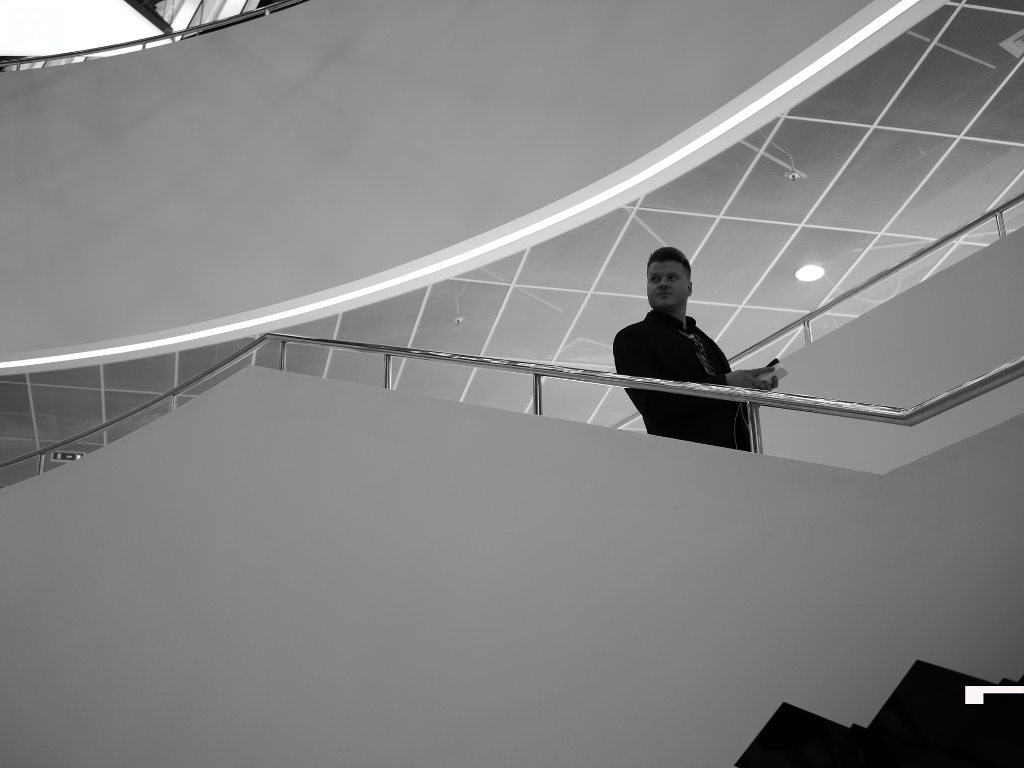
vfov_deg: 29.1
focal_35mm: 50
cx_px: 512
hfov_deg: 38.2
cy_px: 384
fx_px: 1479
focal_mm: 25
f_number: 1.7
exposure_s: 1/400
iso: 200
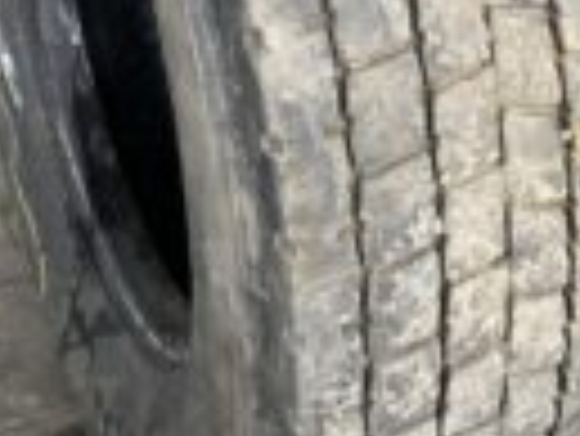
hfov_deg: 21.7
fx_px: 1459
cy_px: -16
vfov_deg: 16.6
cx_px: 584
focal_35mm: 87
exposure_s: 1/121
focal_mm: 4.25
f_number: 1.8
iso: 80
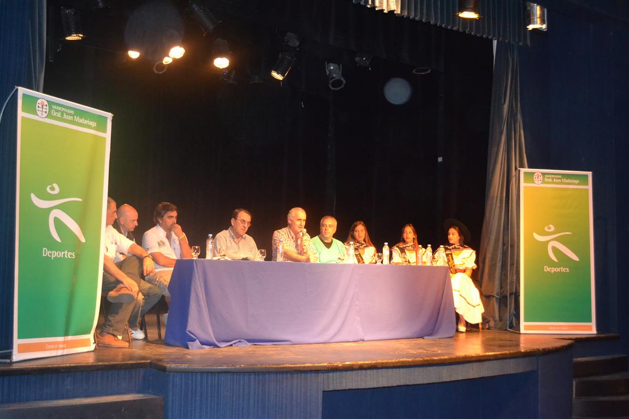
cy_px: 210
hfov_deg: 49.6
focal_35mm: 39
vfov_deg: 34.2
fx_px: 681
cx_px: 314
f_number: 4.2
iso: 3200
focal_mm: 26
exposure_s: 1/60
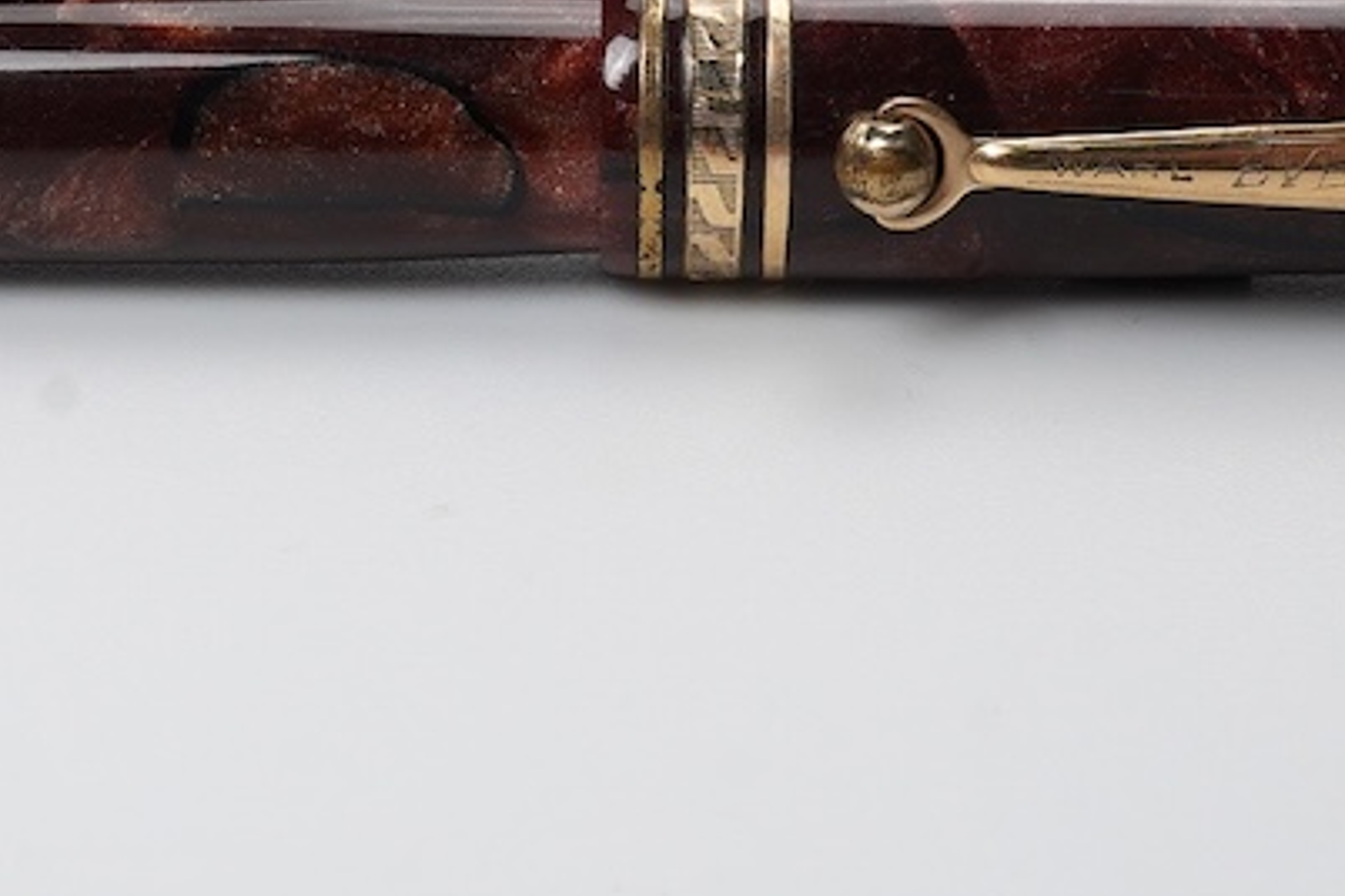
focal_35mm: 126
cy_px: 60
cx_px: 564
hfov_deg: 16.3
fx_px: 4707
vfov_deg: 10.8
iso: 400
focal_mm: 30
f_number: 20
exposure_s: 1/100
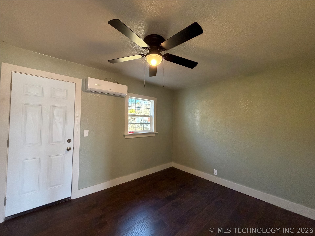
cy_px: 118
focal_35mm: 14
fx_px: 127
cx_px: 158
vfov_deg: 85.7
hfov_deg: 102.1
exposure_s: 1/60
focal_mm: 2.22
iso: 500
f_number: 2.2
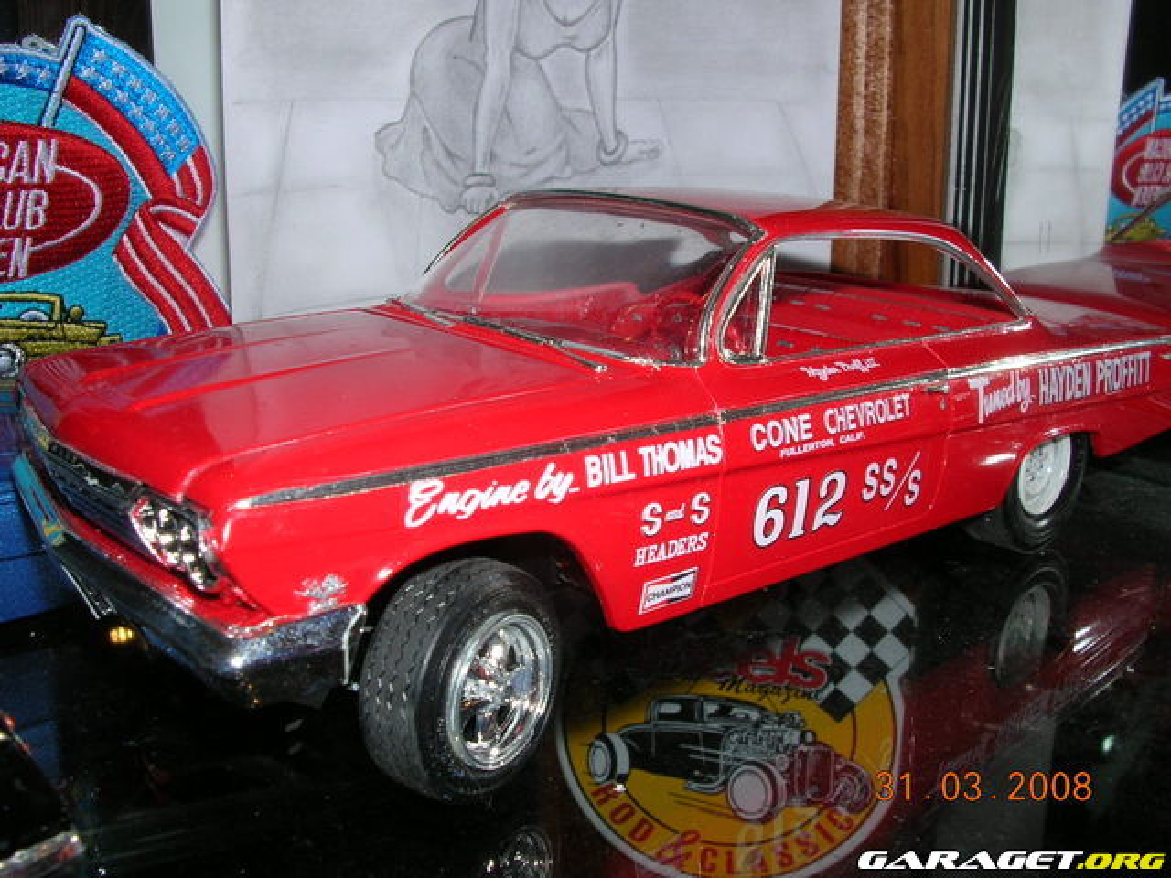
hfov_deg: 52.6
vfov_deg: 40.7
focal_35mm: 35
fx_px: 1184
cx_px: 586
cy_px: 439
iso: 50
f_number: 5.6
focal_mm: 5.8
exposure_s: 1/60.1
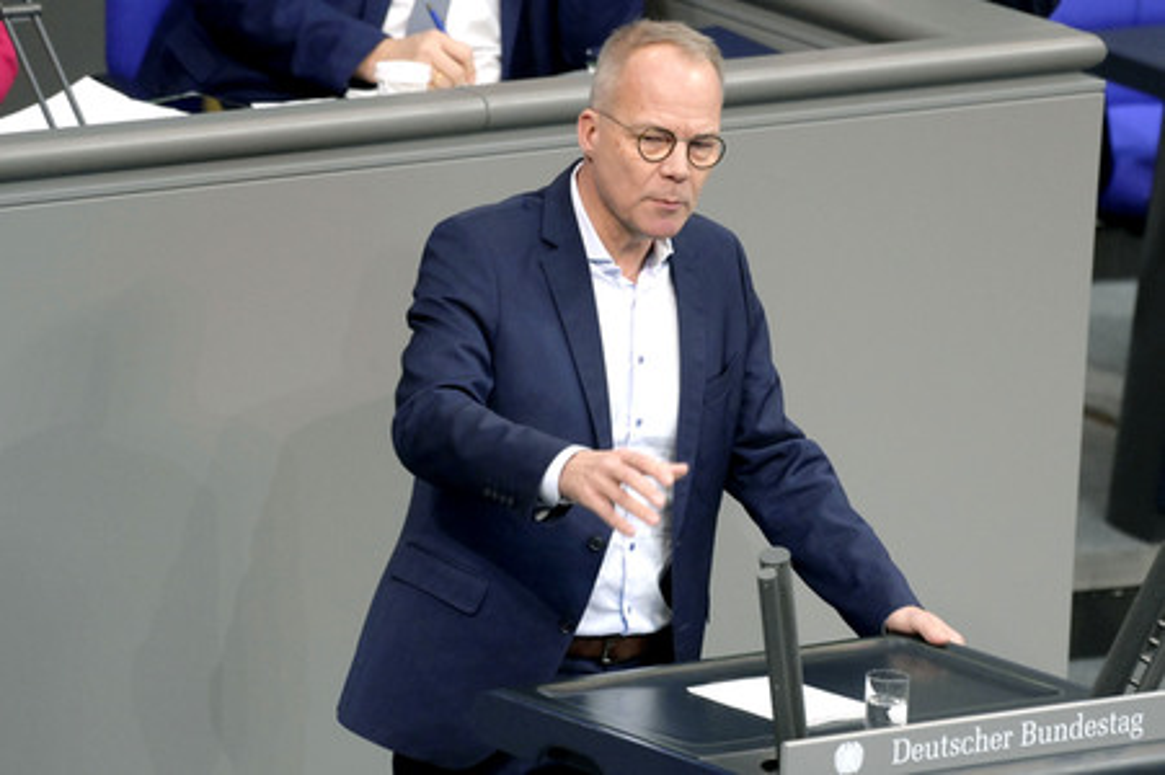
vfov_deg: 3.8
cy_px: 388
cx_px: 582
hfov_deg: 5.7
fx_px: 11641
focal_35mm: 360
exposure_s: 1/400
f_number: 5.6
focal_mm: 360
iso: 10000
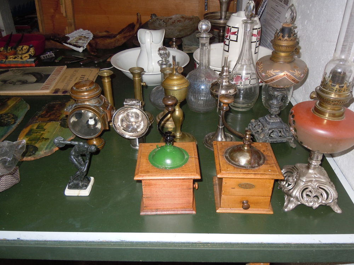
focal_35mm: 30
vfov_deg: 46.8
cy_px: 132
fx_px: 307
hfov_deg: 60.0
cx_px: 177
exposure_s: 1/30
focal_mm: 5.4
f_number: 3.5
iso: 200
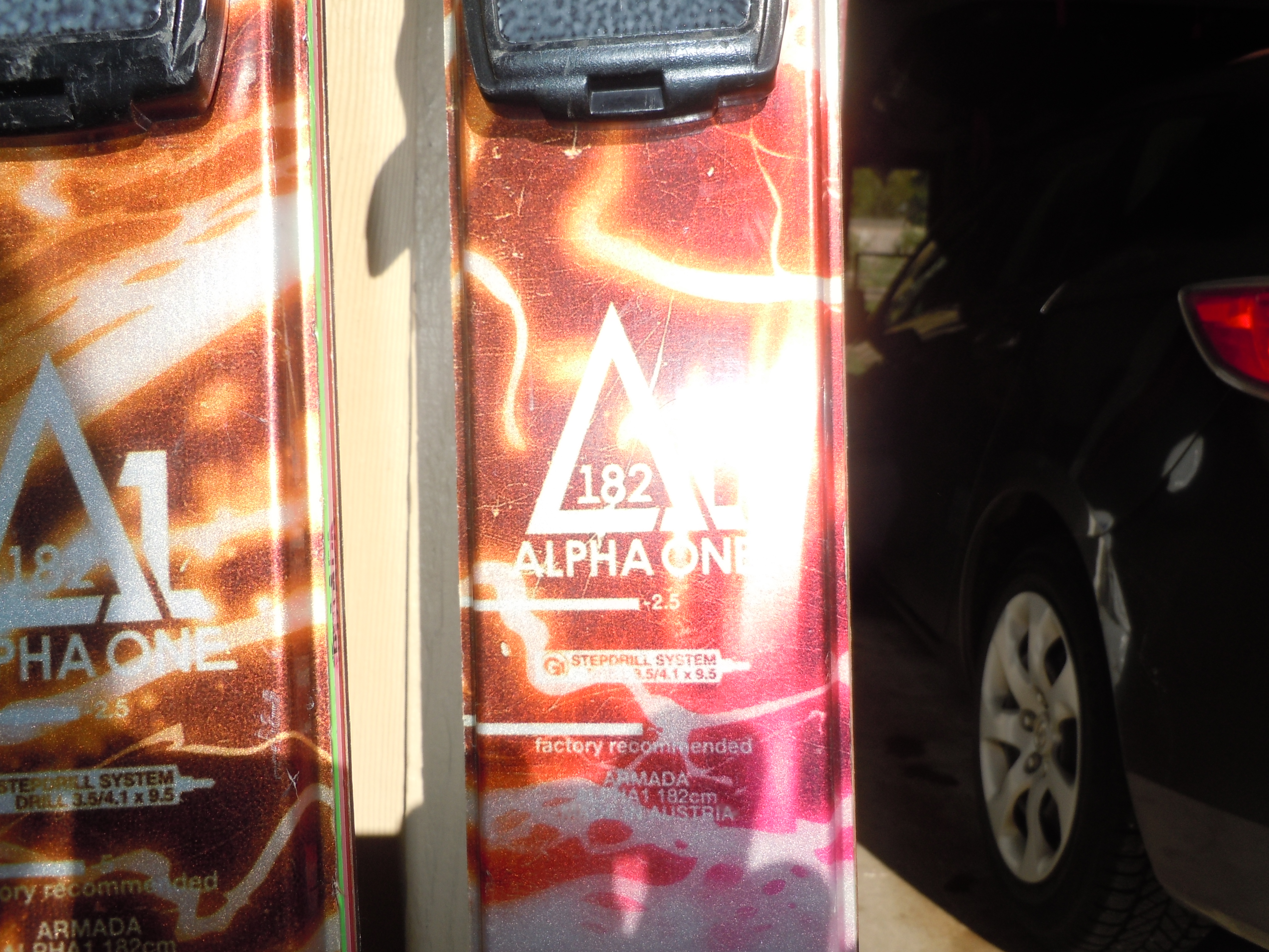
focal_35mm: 28
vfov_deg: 49.7
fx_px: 1026
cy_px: 476
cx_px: 634
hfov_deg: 63.4
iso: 100
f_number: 3.7
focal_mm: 5
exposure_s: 1/640
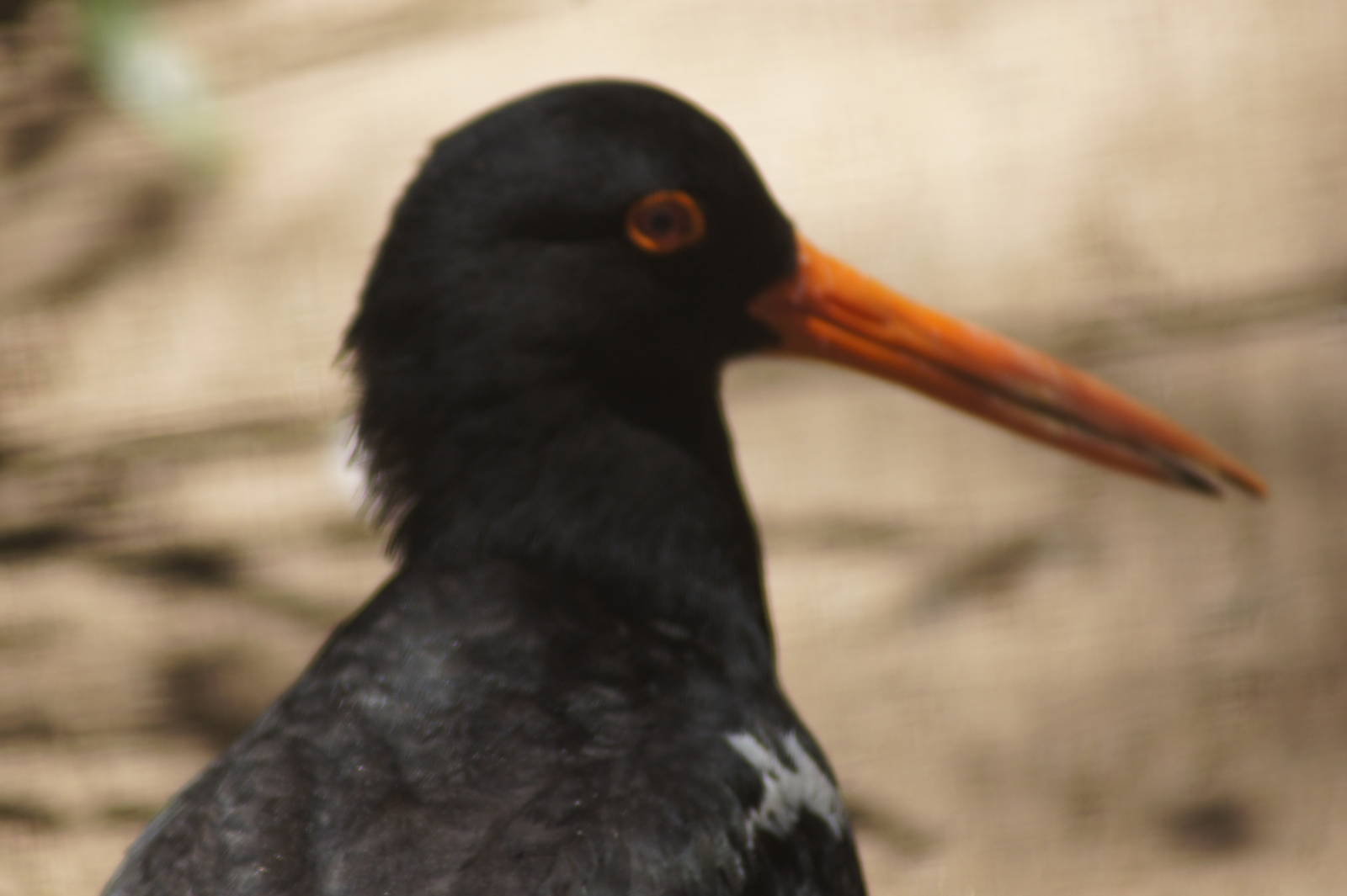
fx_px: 16828
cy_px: 448
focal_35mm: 450
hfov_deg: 4.6
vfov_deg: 3.1
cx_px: 674
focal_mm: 300
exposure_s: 1/250
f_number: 5.6
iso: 200
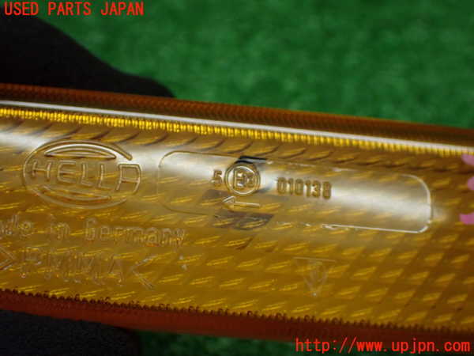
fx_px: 644
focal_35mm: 47
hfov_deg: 40.4
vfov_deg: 30.9
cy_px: 178
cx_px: 237
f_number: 3.1
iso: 640
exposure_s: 1/200
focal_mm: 8.4
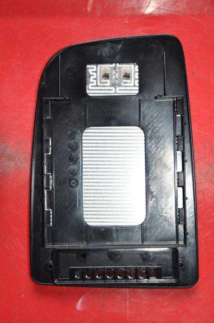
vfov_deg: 37.9
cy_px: 162
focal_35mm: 52
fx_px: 469
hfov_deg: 25.7
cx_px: 107
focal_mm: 35
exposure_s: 1/60
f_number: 4.5
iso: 360
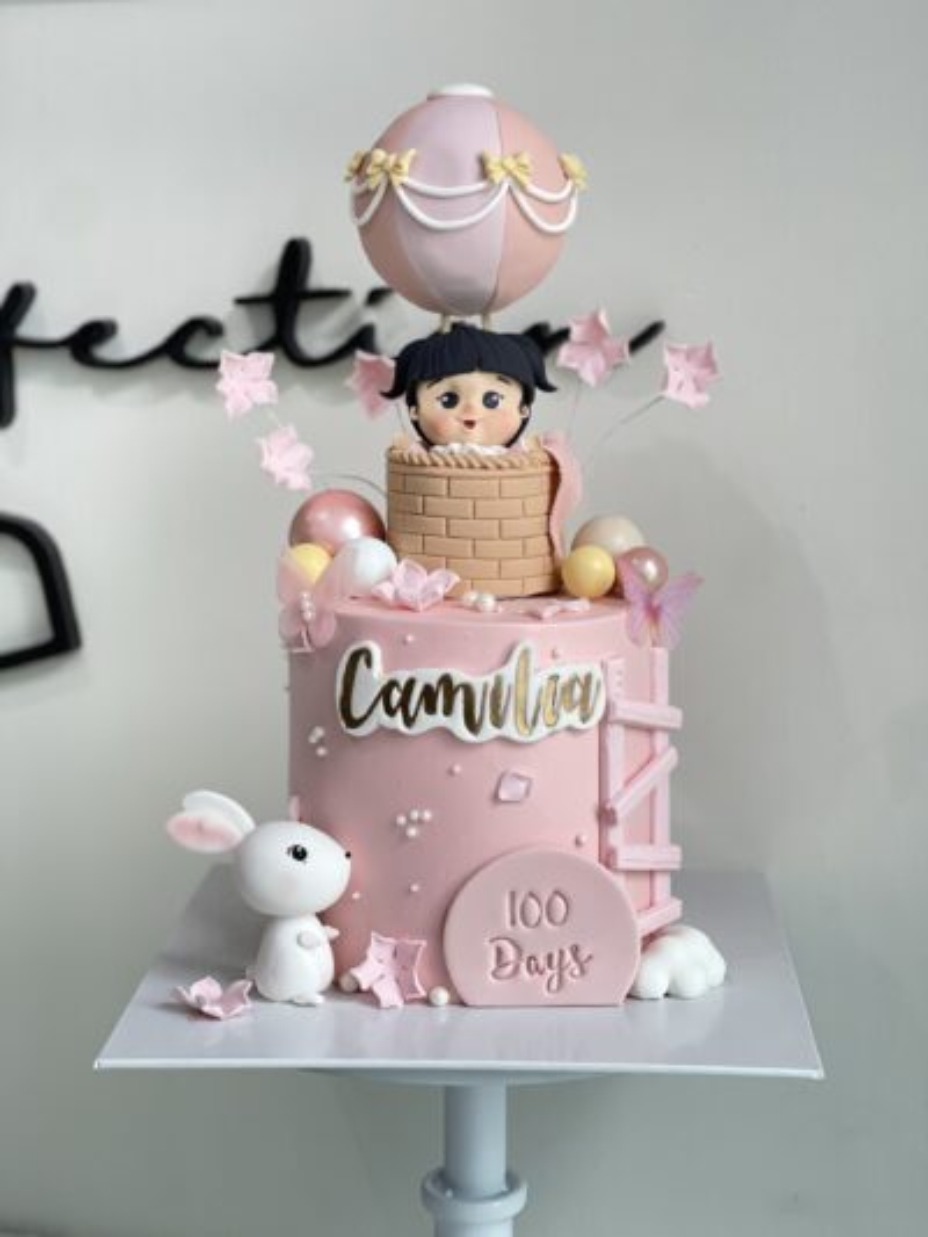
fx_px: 2287
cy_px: 618
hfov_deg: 22.9
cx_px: 464
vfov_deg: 30.3
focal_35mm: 64
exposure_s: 1/121
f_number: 2.2
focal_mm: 7.5
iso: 125
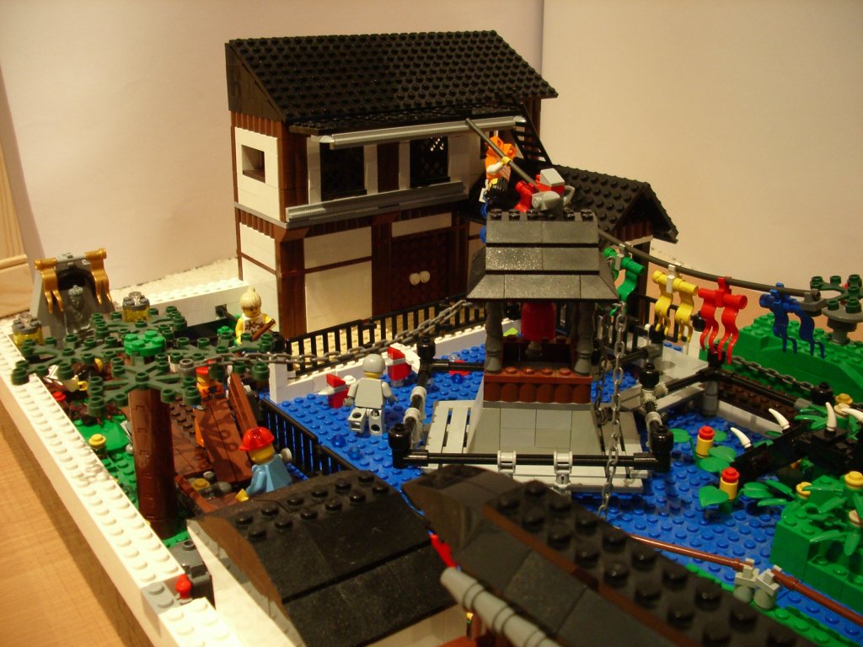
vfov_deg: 40.7
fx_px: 873
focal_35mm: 35
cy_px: 324
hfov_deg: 52.6
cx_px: 432
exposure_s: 1/4
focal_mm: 5.8
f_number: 2.6
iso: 200
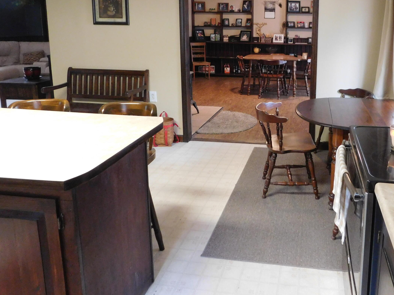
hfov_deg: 54.3
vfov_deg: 42.1
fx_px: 376
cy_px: 89
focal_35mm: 33
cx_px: 261
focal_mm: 4
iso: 400
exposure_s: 1/13
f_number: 3
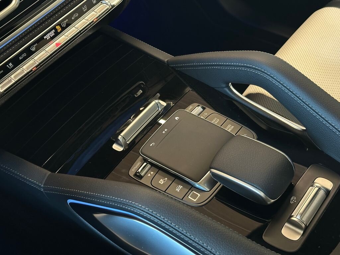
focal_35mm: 48
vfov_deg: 30.3
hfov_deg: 39.7
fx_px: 471
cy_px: 128
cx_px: 170
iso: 400
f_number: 1.78
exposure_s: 1/25
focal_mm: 6.86
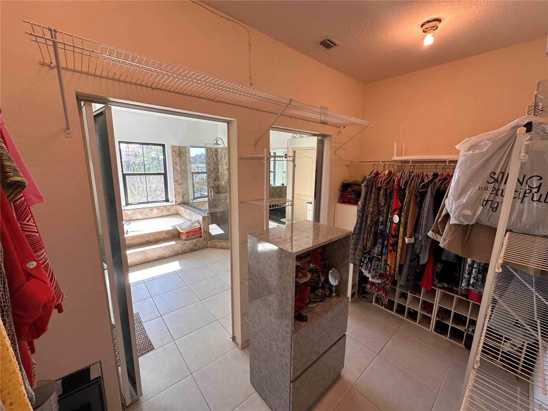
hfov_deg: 102.1
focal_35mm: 14
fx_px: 222
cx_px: 274
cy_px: 206
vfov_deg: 85.7
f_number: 2.2
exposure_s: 1/120
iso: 80
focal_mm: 2.22
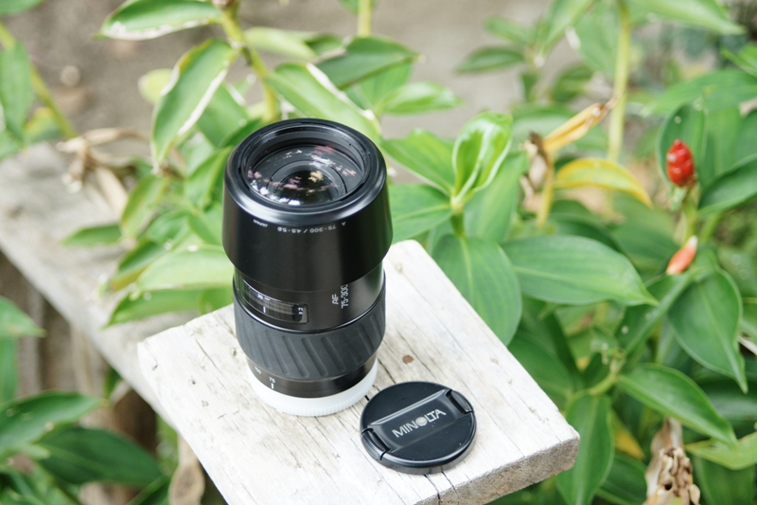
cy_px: 252
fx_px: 2207
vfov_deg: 13.0
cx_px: 378
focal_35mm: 105
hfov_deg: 19.5
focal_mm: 70
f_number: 4.5
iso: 320
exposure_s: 1/160
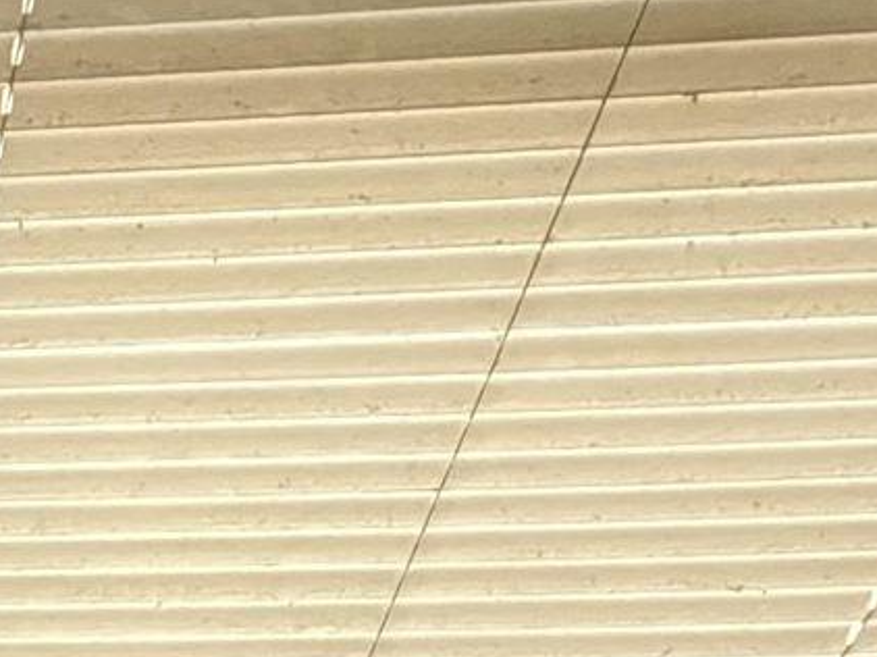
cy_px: 1156
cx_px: -985
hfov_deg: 14.9
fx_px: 2583
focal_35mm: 102
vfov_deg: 13.2
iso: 500
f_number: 2.2
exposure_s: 1/60
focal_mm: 2.22
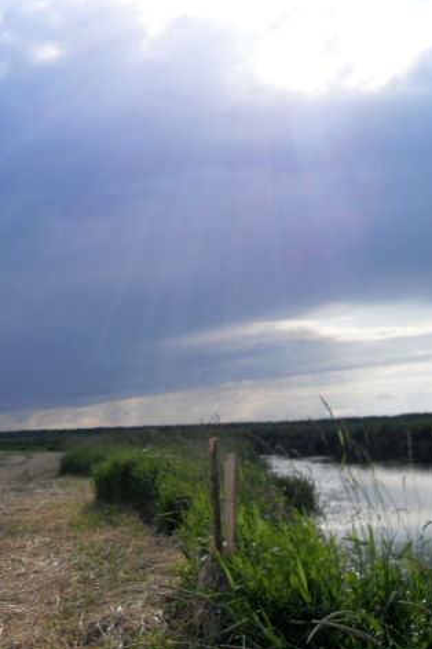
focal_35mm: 48
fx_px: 864
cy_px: 327
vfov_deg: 41.1
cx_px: 121
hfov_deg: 27.8
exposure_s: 1/125
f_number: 7
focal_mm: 6.3
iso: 80
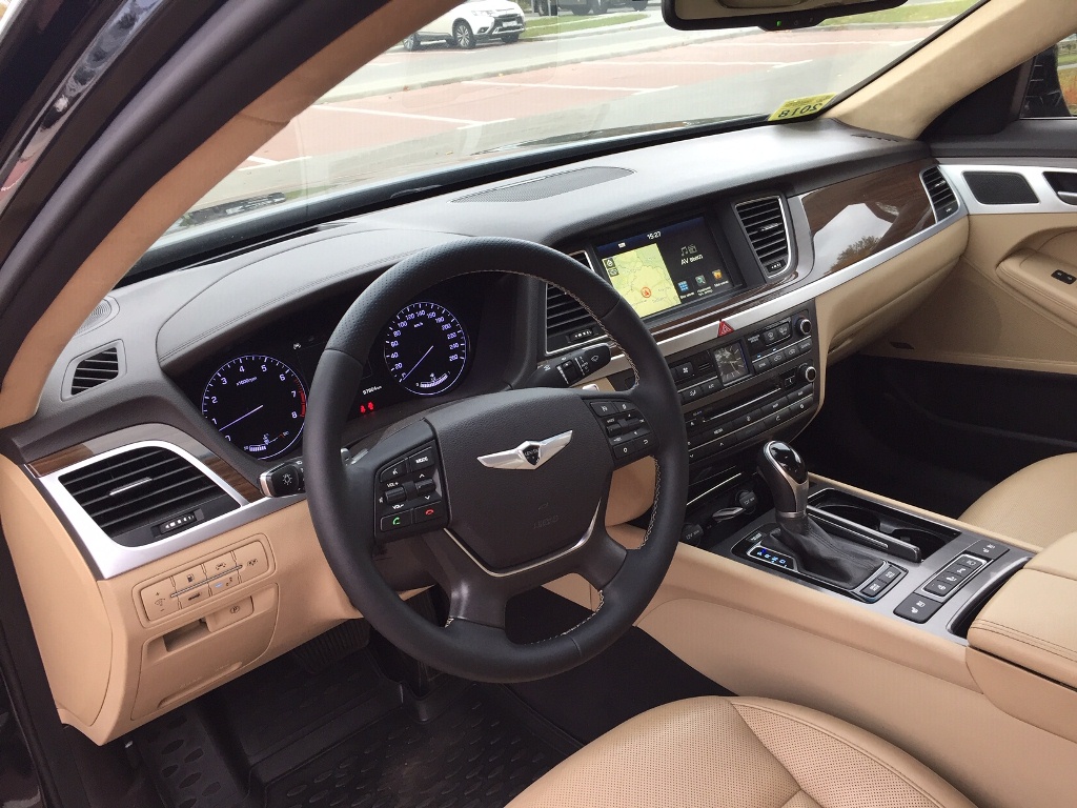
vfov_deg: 48.2
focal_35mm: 29
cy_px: 404
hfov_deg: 61.7
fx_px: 902
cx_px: 538
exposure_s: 1/33
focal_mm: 4.15
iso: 32
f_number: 2.2
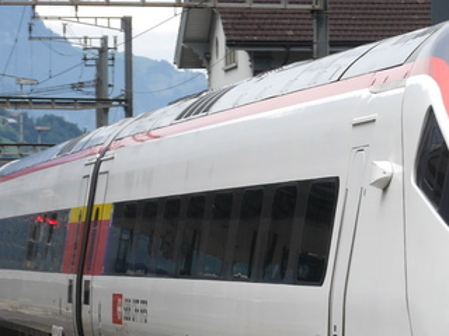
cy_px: 378
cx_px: 532
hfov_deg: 6.3
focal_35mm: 315
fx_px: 4086
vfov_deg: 4.7
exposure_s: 1/250
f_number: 8
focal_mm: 42
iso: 160
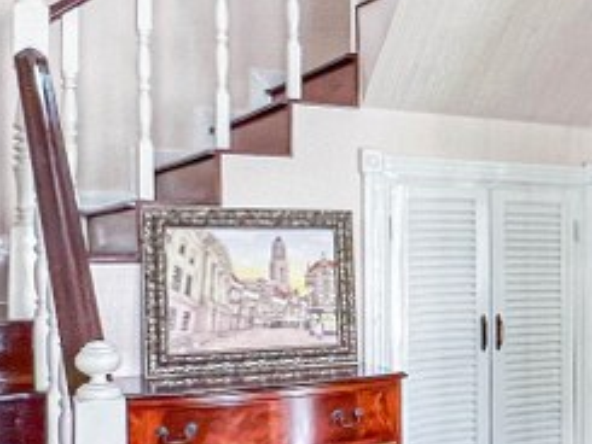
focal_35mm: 53
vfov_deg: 27.0
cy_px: 362
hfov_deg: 31.2
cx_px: 686
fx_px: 907
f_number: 1.8
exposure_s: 1/70
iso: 250
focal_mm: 1.57
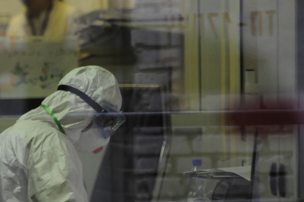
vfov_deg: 2.0
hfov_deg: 3.0
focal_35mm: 682
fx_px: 5752
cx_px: 105
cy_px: 153
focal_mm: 300
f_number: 5.6
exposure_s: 1/125
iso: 2000
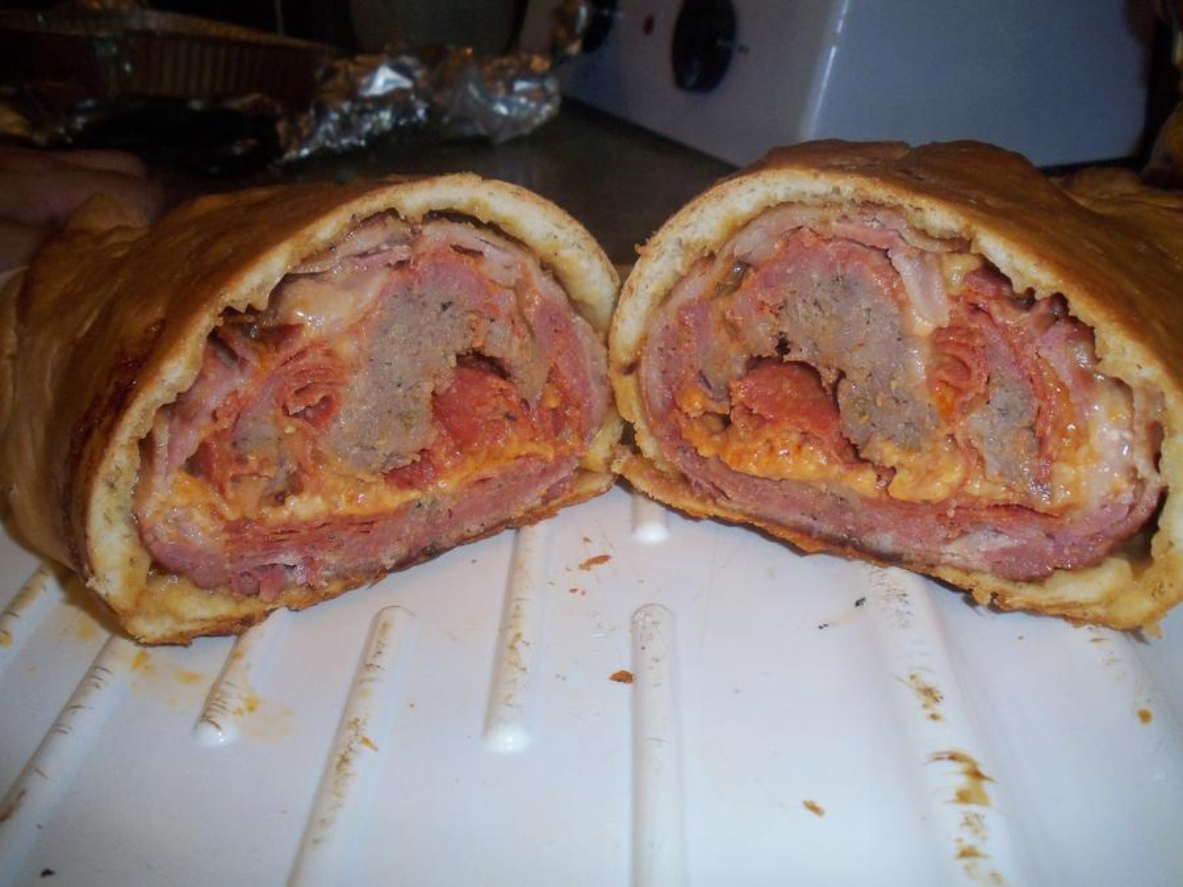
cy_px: 444
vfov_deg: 37.7
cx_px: 592
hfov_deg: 49.0
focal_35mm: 38
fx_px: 1299
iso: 200
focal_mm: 6.3
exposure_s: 1/60
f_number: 3.5
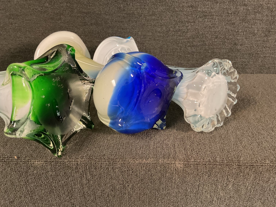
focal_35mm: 29
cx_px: 138
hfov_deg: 61.7
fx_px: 231
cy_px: 104
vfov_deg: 48.2
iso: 320
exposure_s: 1/40
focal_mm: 3
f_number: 1.8
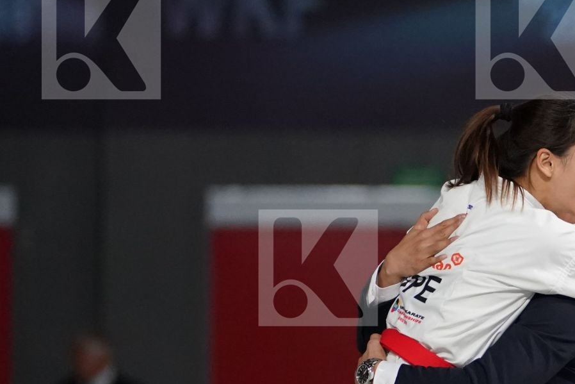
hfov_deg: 3.9
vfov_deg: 2.6
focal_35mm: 523
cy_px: 268
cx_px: 535
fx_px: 8354
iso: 3200
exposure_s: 1/1000
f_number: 2.8
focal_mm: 174
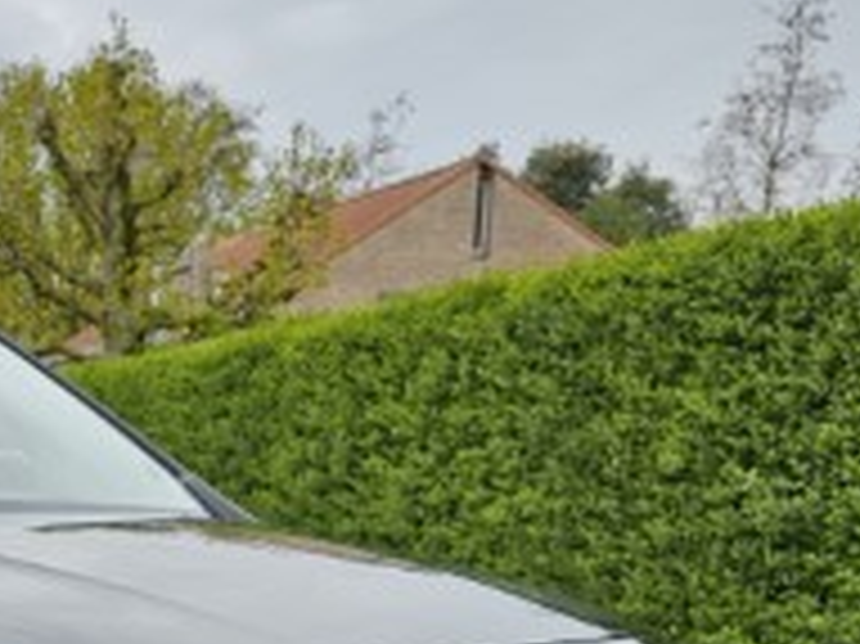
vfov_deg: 17.5
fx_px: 1912
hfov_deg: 22.6
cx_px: -266
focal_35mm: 77
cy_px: 919
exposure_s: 1/180
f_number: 1.7
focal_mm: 6.3
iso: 12
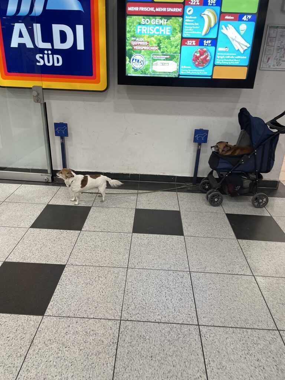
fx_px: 285
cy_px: 190
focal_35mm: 26
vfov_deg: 67.3
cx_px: 142
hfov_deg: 53.1
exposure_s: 1/100
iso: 125
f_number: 1.6
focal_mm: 4.2
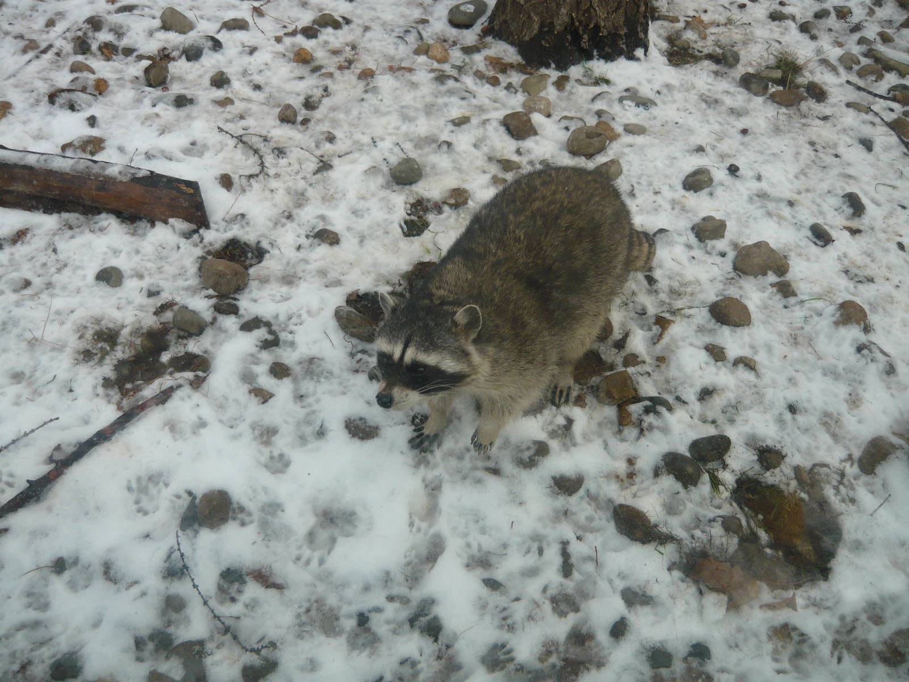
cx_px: 454
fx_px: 867
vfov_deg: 42.9
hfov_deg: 55.4
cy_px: 341
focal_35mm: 33
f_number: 2.8
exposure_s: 1/125
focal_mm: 5.5
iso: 100
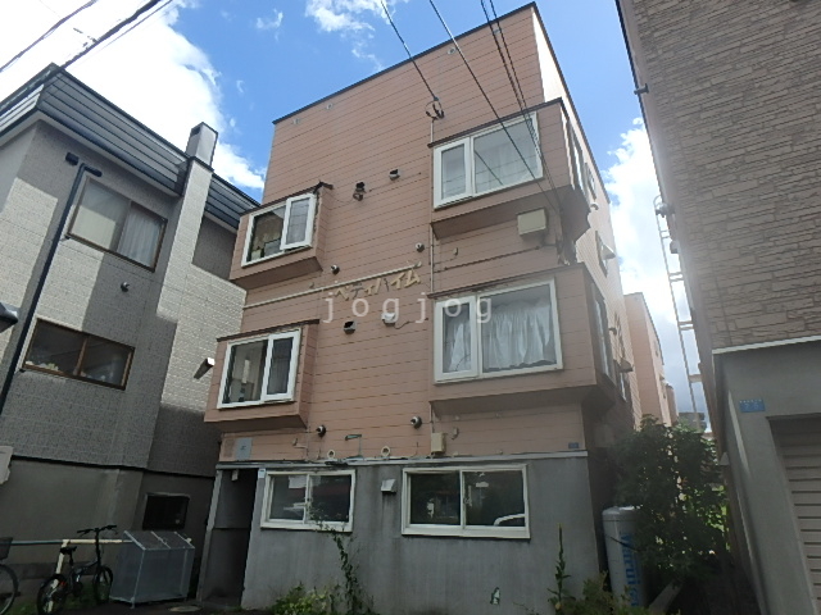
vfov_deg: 63.4
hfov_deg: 79.0
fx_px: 498
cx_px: 410
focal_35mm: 21
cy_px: 308
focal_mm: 3.7
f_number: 6
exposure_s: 1/400
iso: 125
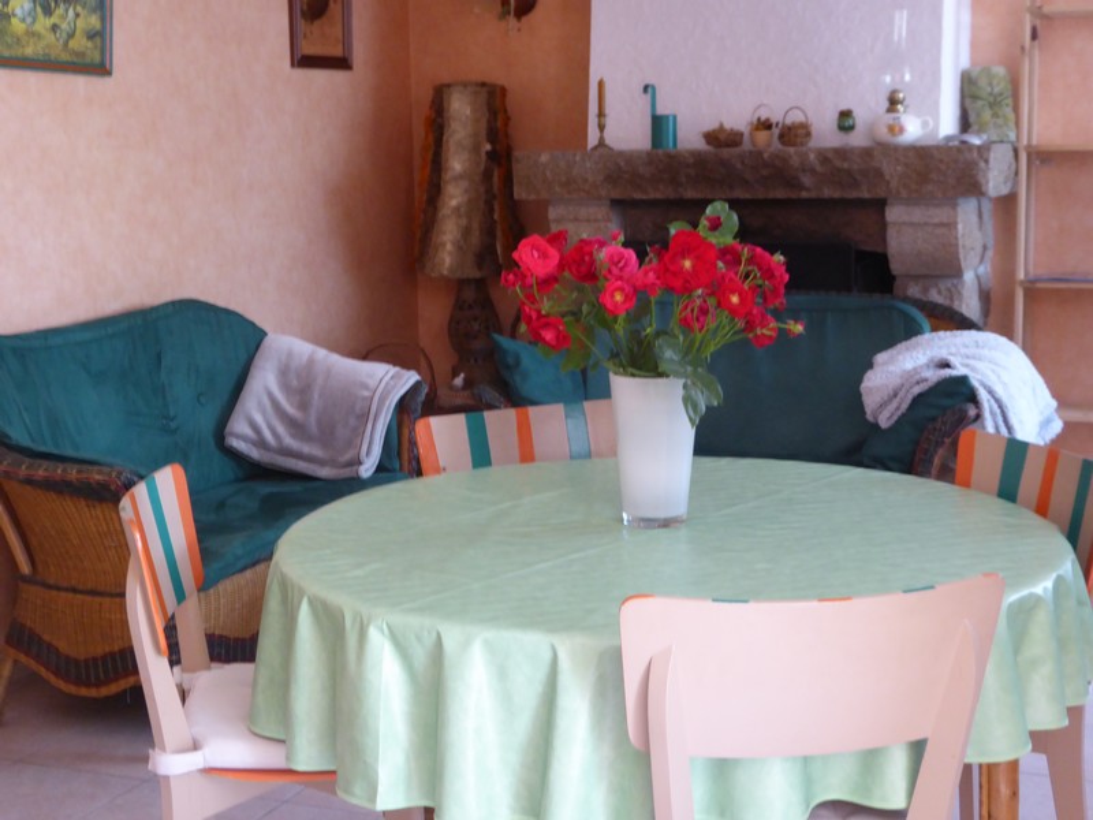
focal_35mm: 53
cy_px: 410
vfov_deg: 27.5
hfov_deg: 36.2
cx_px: 546
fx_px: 1673
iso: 400
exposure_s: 1/8
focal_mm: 9
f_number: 4.1
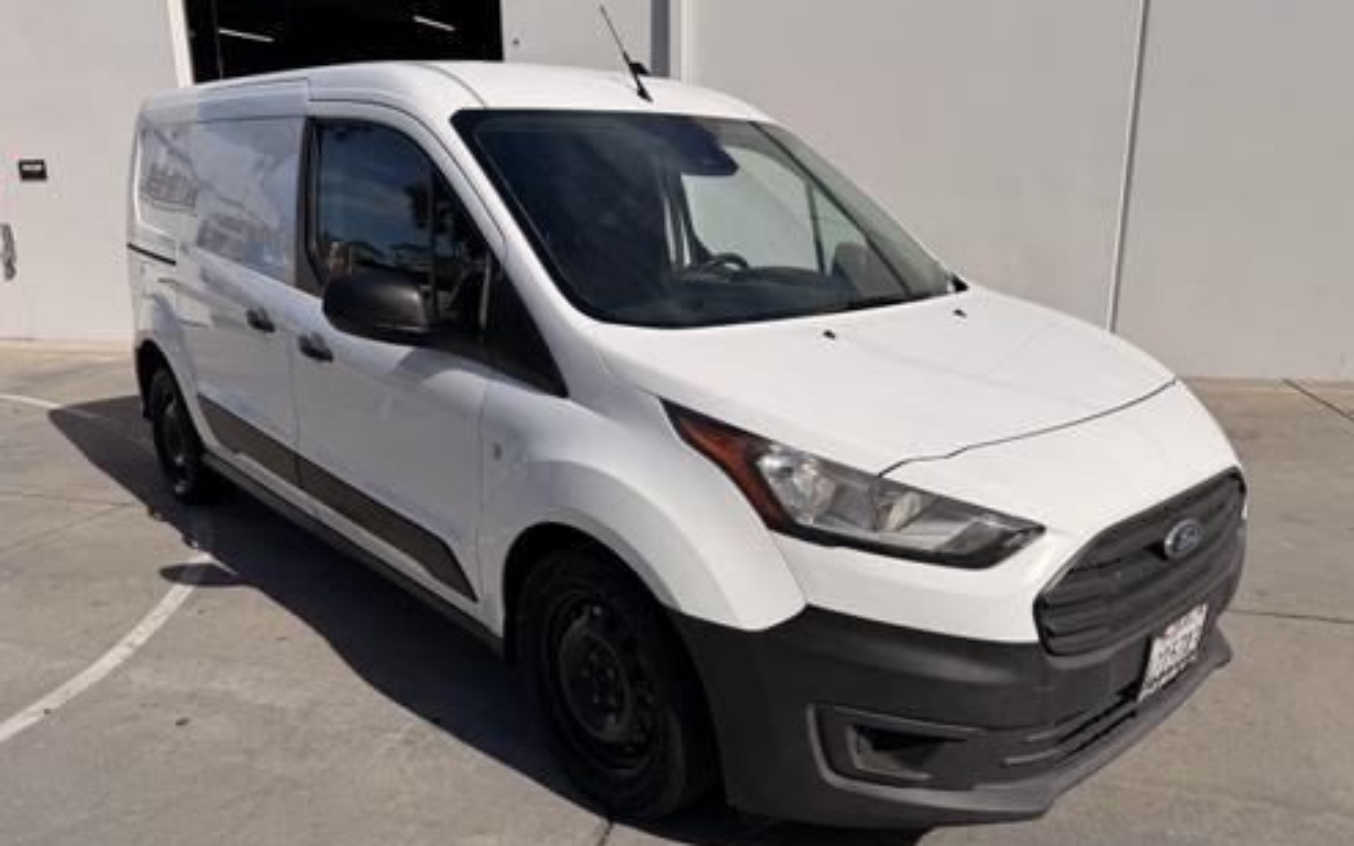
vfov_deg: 47.5
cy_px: 453
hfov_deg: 70.4
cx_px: 670
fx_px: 959
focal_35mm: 26
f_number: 1.78
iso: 80
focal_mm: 6.76
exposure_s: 1/10309
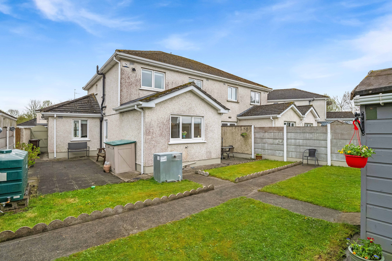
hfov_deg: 93.3
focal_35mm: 17
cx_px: 196
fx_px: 185
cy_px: 130
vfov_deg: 70.4
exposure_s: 1/1000
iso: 640
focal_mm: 17
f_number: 6.3
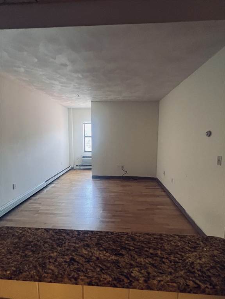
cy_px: 150
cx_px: 112
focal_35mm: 13
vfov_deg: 106.2
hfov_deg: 89.9
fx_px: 113
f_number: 1.8
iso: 250
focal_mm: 1.57
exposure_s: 1/60
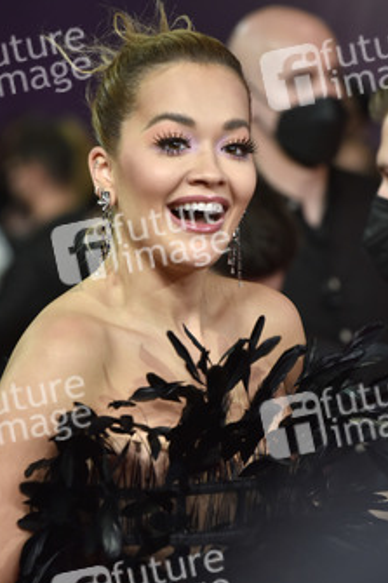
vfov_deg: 8.6
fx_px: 3868
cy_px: 331
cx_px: 191
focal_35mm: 239
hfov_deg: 5.7
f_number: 5.6
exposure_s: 1/200
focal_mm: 200
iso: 2000
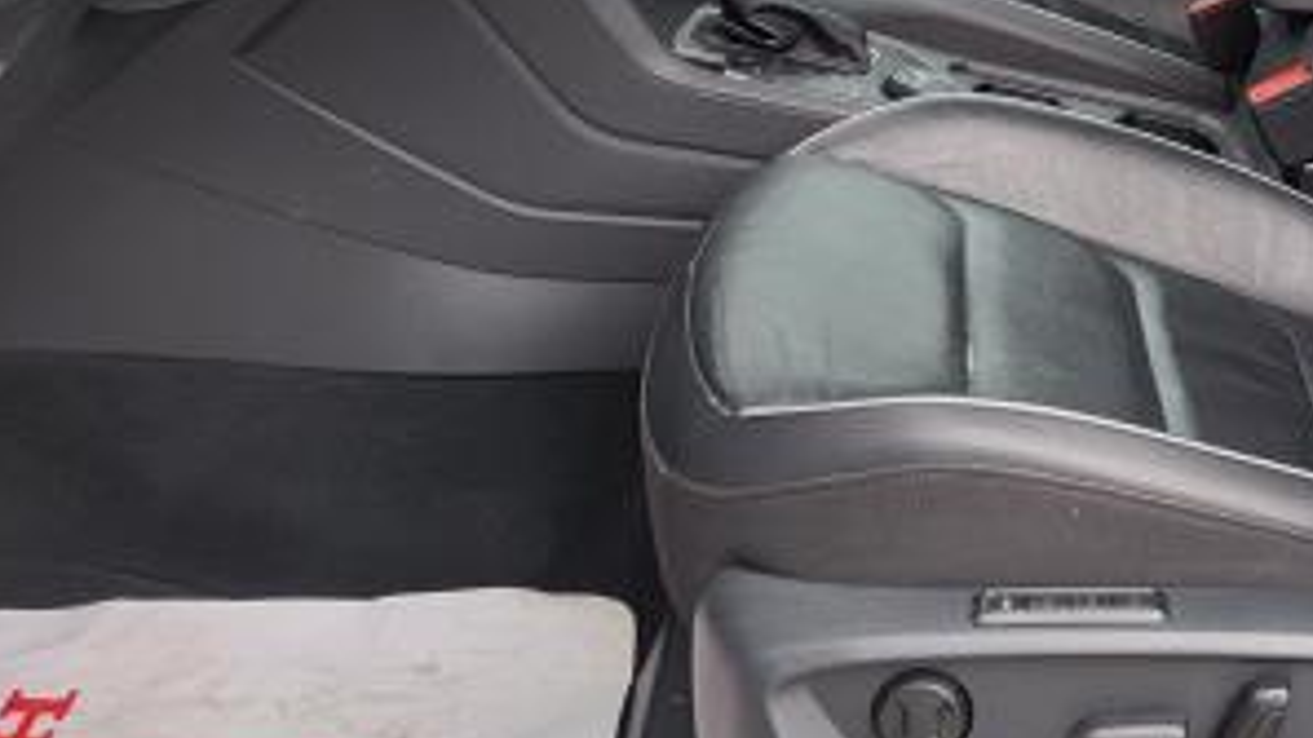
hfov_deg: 32.4
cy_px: -128
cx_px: 1220
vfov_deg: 18.7
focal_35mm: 61
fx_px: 2124
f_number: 1.8
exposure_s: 1/139
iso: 40
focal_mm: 5.4
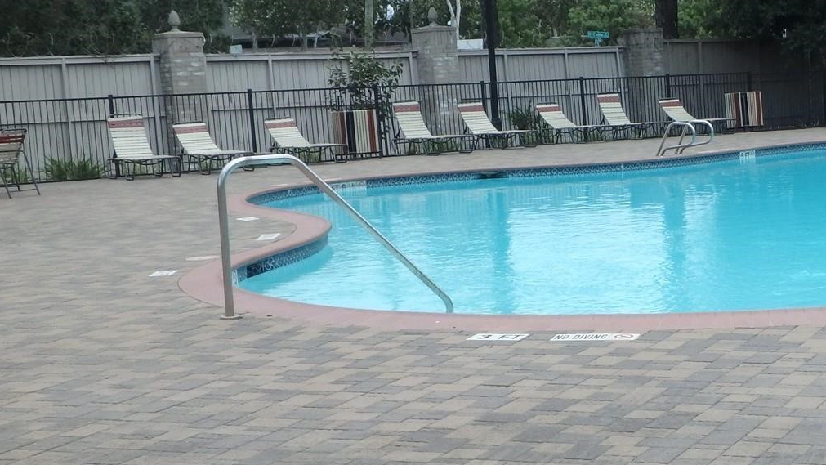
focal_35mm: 75
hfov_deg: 27.0
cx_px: 775
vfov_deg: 16.1
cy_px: 327
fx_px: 1643
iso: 125
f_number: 4.9
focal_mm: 6
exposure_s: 1/400
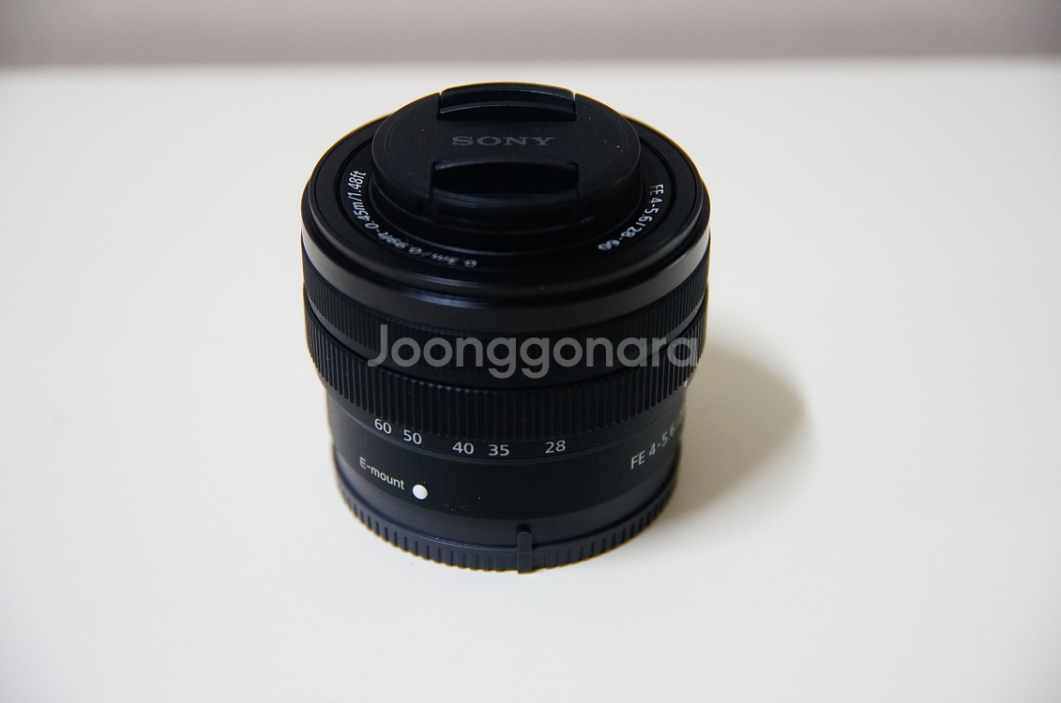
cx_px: 530
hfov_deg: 27.0
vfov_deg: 18.1
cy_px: 352
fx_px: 2207
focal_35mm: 75
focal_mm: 50
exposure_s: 1/80
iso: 1000
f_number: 2.8
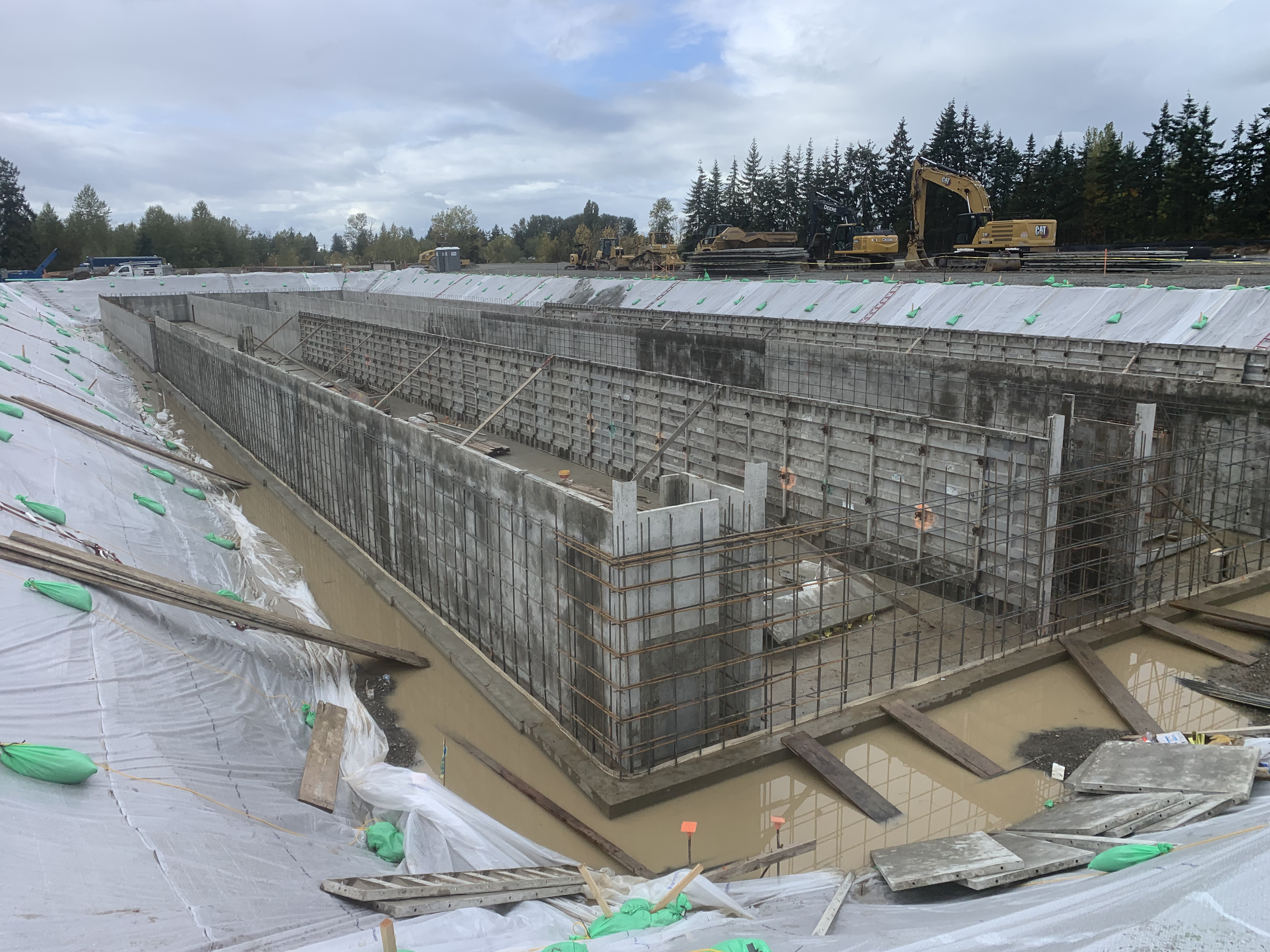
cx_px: 635
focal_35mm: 26
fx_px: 954
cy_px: 476
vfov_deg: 53.1
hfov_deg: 67.3
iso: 25
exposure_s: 1/1205
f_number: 1.8
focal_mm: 4.25
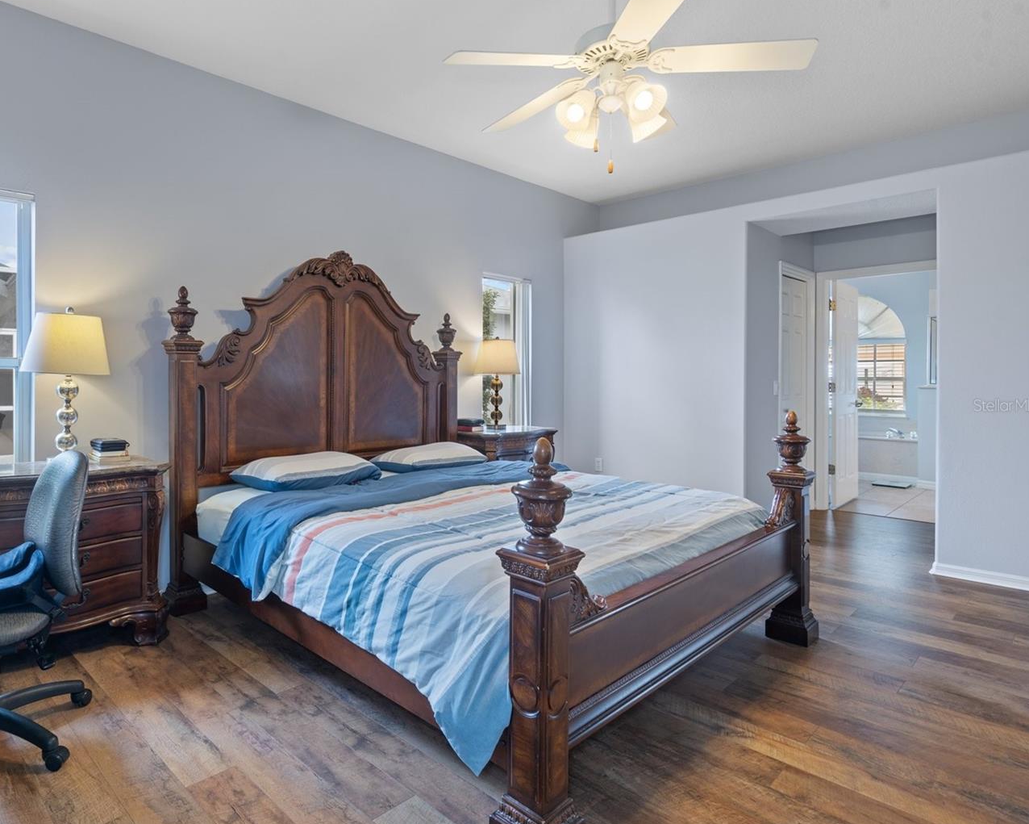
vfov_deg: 68.1
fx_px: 609
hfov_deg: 79.2
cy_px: 405
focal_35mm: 20
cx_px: 400
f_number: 8
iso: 320
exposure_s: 2.5
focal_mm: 17
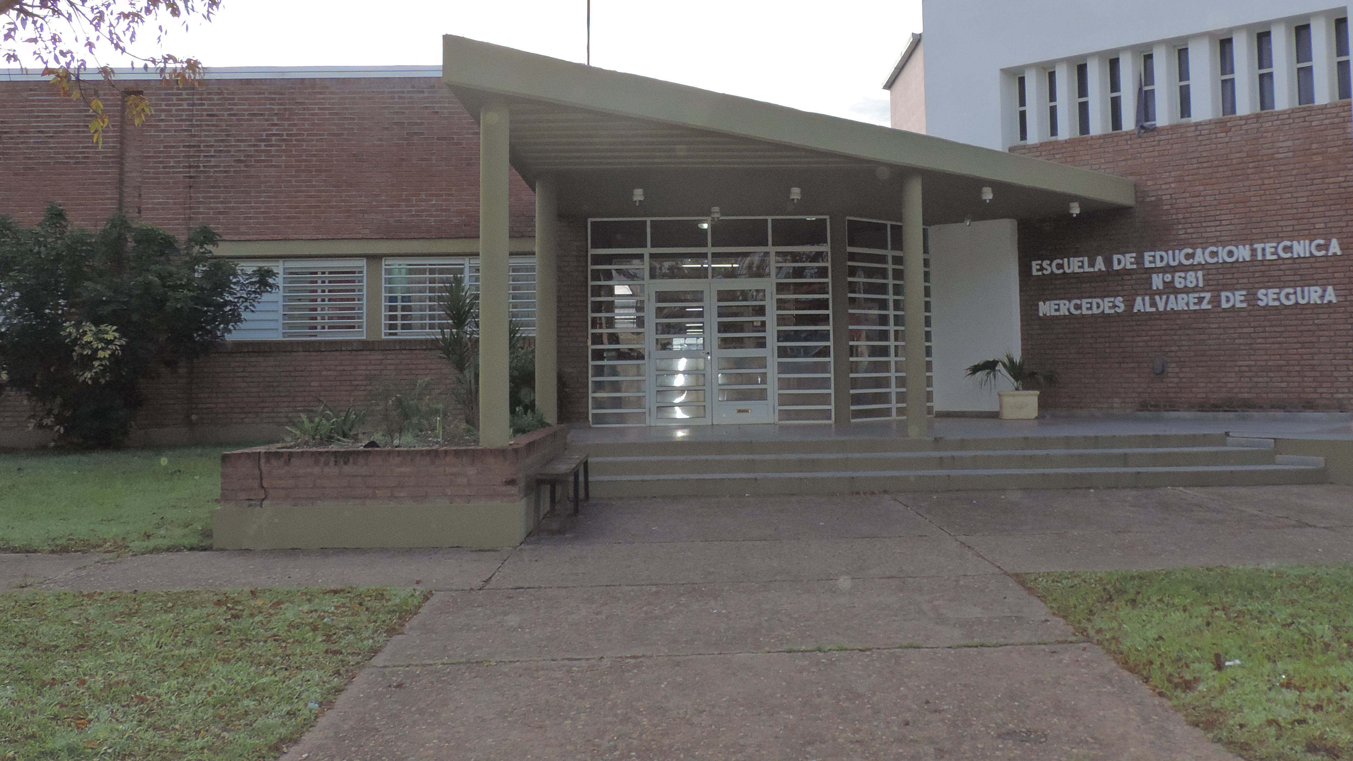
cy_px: 253
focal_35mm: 39
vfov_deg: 30.2
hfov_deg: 51.5
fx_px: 1399
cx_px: 754
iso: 220
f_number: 3.1
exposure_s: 1/320
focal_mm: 4.9
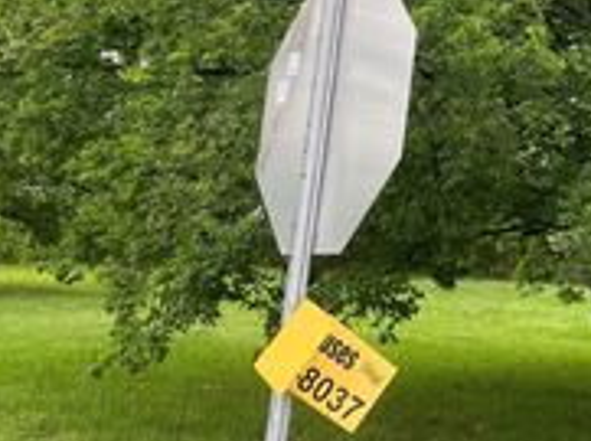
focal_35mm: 72
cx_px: 705
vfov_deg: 20.1
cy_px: 87
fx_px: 1227
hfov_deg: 24.6
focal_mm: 4.25
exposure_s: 1/368
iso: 32
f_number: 1.8
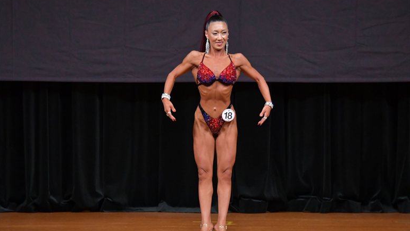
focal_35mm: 284
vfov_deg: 4.3
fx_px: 3088
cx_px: 204
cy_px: 130
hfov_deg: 7.6
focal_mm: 180
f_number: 5.6
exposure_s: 1/400
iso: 4000
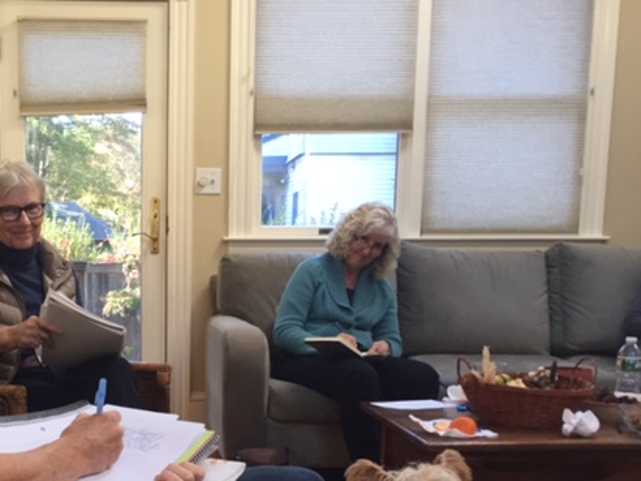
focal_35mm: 45
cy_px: 366
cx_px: 165
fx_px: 833
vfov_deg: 31.6
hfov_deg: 40.9
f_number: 2.2
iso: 40
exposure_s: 1/30
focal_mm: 4.15
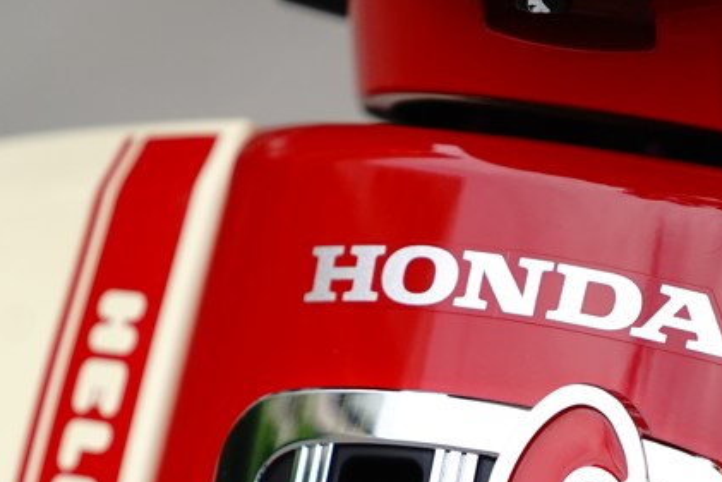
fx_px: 11094
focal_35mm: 553
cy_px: 616
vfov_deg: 2.5
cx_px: 504
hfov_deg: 3.7
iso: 500
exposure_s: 1/250
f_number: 4
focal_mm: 194
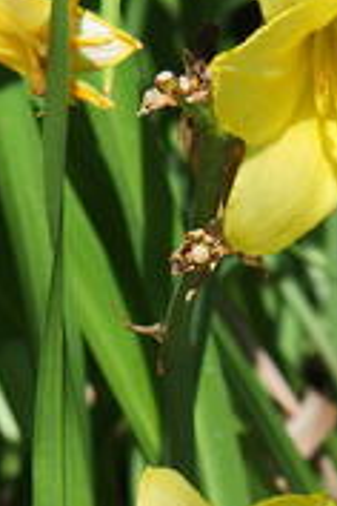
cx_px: 477
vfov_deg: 3.5
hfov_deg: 2.4
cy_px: 349
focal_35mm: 581
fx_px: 8158
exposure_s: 1/800
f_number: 4
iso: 100
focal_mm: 46.7
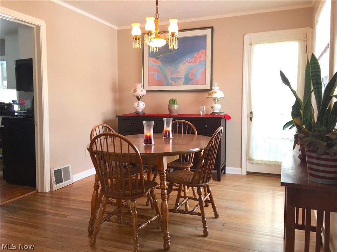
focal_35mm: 29
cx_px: 168
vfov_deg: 48.2
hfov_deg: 61.7
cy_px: 126
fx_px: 282
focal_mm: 4.15
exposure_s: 1/60
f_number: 2.2
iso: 40
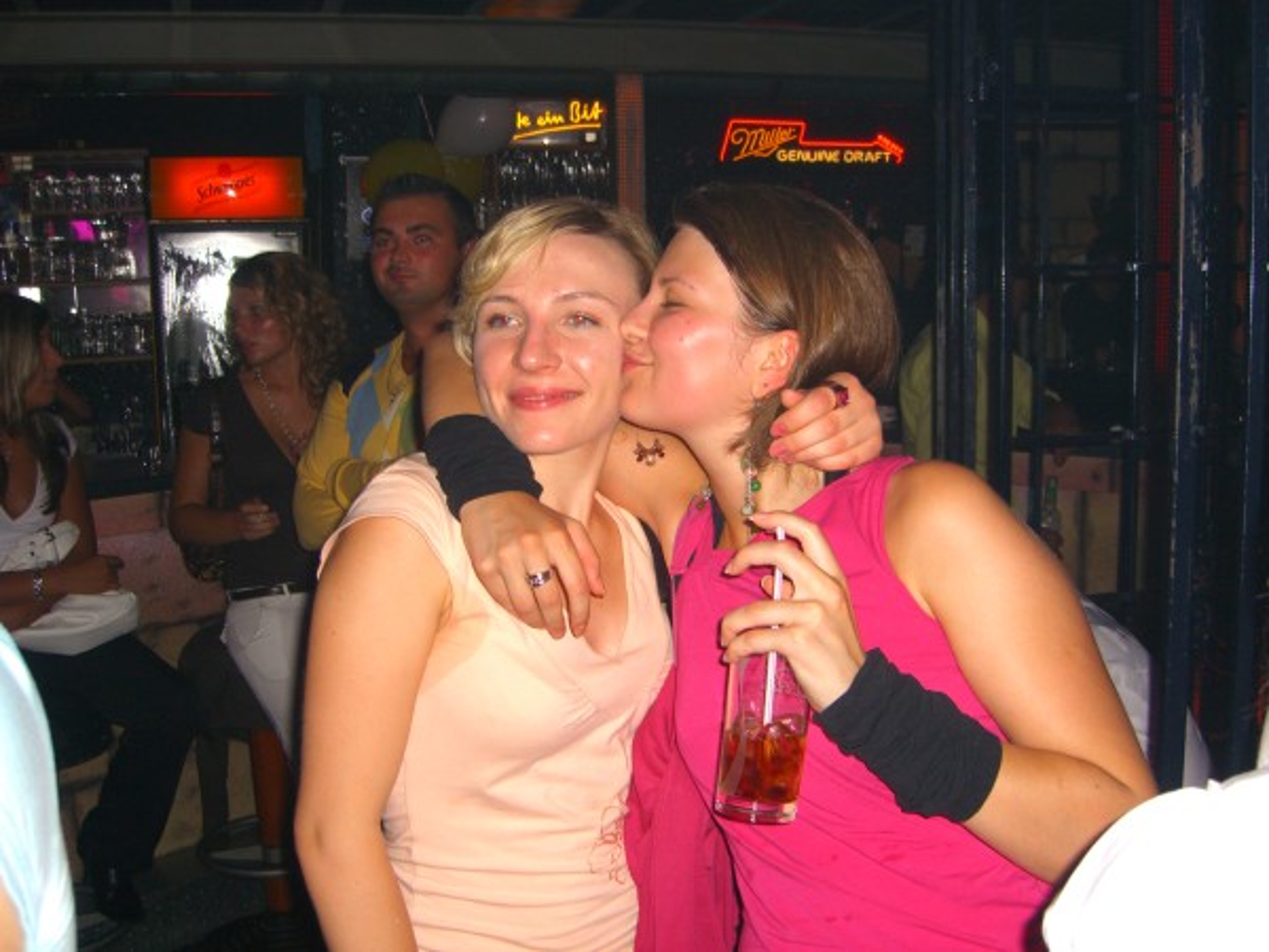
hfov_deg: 49.0
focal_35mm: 38
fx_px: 1393
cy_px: 476
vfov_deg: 37.7
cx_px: 634
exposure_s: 1/60
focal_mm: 7.9
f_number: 2.8
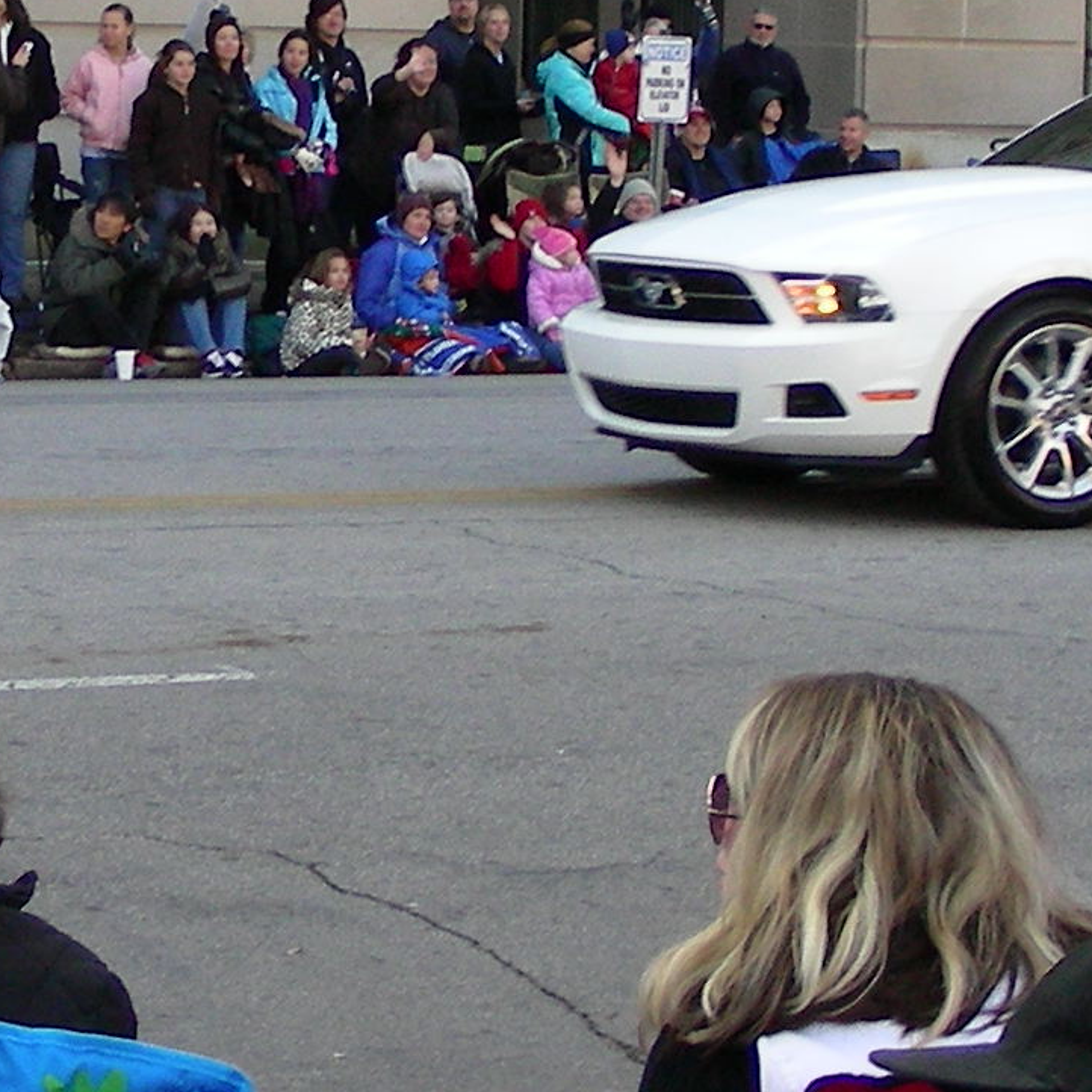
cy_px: 64
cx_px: 467
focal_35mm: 131
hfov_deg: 13.3
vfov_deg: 13.2
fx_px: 4675
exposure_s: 1/88
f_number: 3.5
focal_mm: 6.3
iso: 50
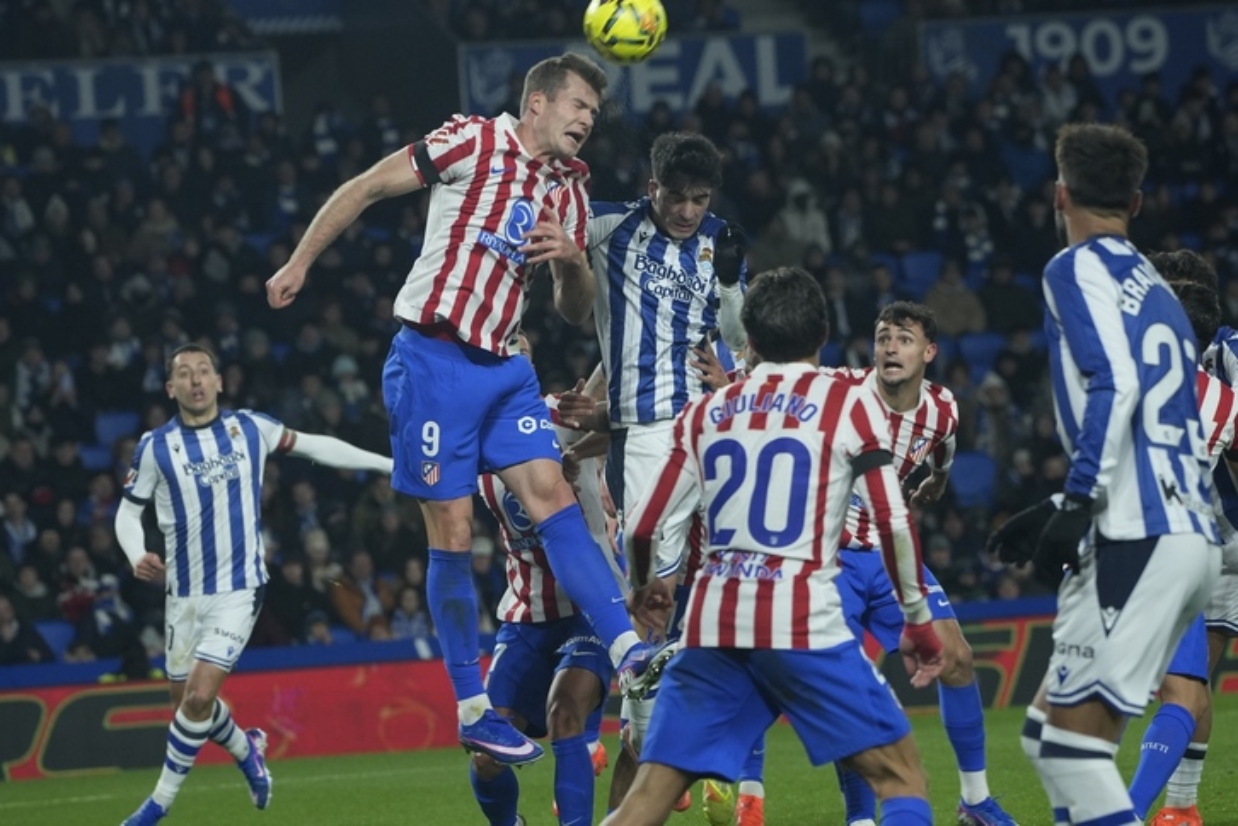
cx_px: 619
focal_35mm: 300
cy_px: 413
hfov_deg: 6.9
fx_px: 10316
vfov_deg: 4.6
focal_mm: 200
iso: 1600
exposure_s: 1/800
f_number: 5
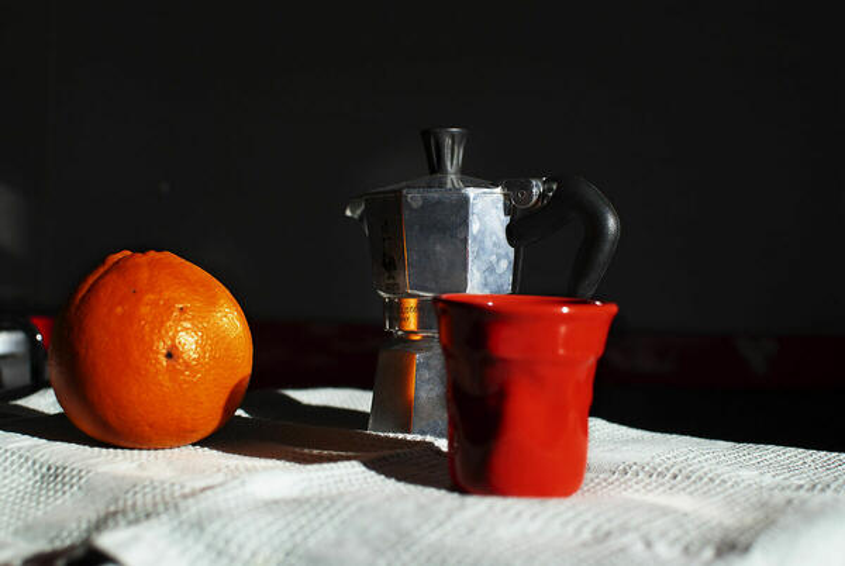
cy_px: 283
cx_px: 422
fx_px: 1234
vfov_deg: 25.8
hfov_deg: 37.8
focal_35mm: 52
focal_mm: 35
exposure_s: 1/800
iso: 100
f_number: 3.5
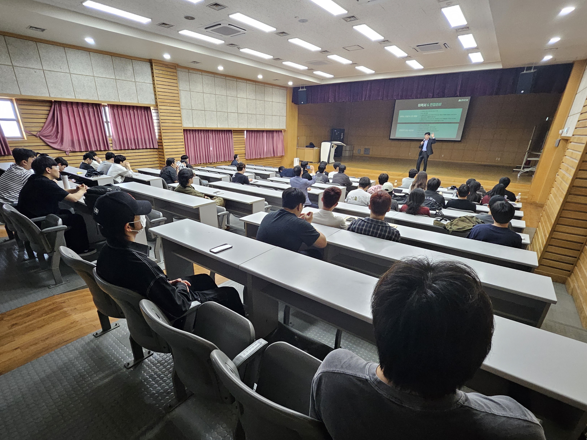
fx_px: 271
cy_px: 244
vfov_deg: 77.8
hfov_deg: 94.4
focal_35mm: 16
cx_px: 277
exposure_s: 1/60
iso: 320
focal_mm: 1.7
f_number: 2.2
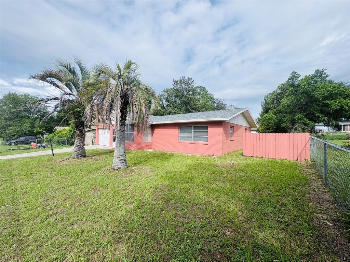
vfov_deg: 85.7
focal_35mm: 14
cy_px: 131
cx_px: 175
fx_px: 142
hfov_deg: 102.1
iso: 40
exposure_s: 1/1236
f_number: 2.2
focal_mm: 2.22
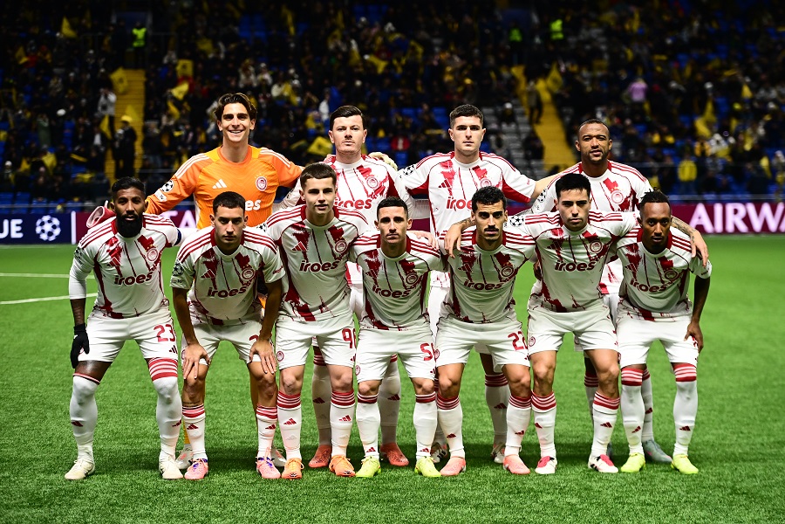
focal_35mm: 112
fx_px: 2442
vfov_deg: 12.2
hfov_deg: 18.3
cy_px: 262
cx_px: 392
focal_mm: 112
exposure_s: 1/1000
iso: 2500
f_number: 3.2
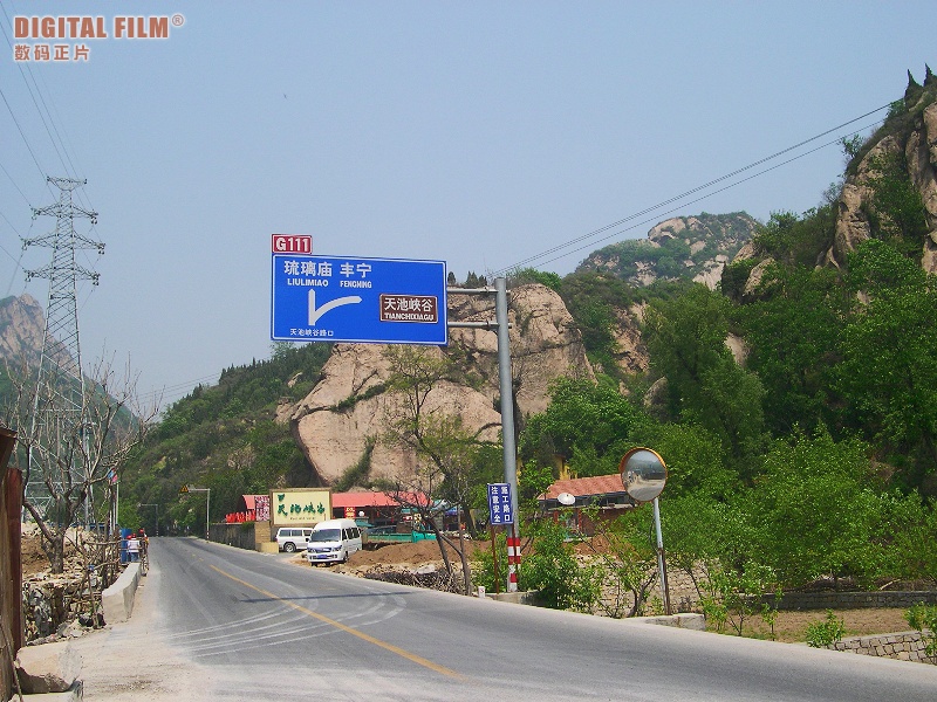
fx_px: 1029
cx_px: 468
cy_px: 351
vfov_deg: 37.7
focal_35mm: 38
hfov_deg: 49.0
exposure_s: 1/224
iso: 100
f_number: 7.6
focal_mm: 8
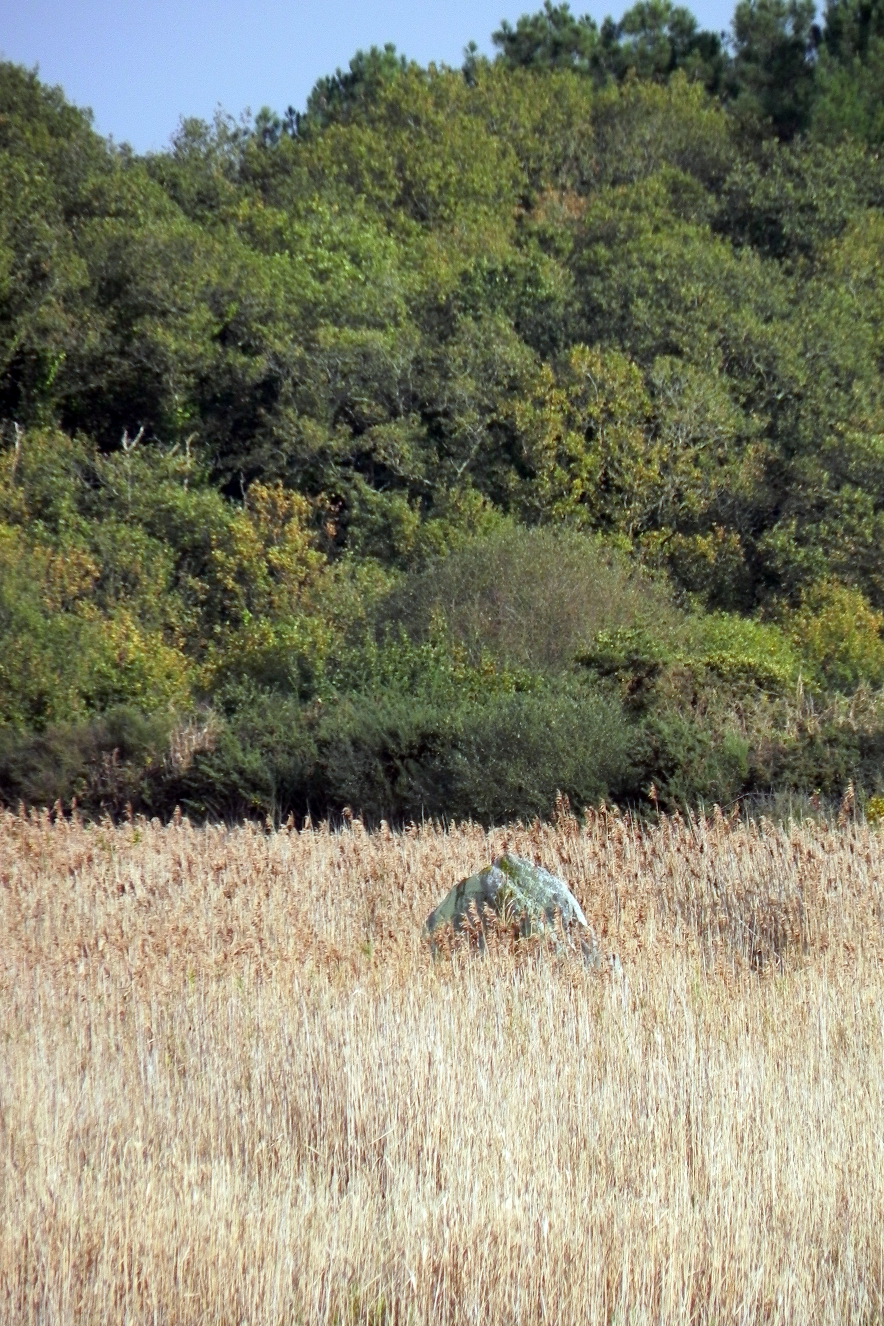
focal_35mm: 706
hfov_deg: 1.9
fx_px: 26005
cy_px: 663
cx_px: 476
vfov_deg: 2.9
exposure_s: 1/367
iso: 160
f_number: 5.6
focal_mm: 120
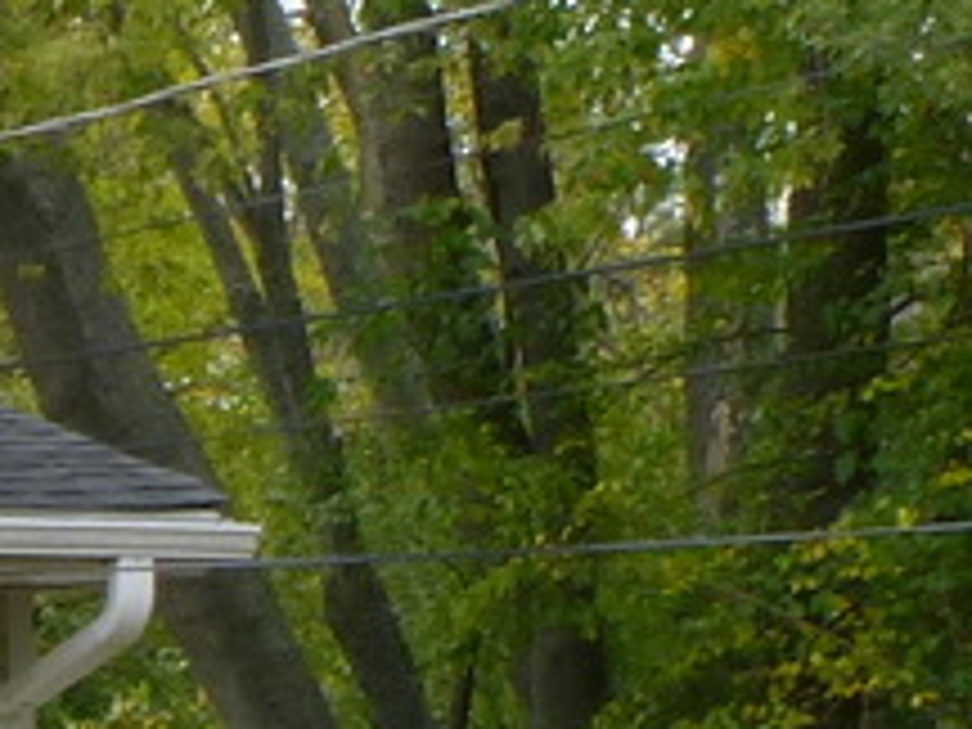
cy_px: 864
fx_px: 4689
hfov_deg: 9.9
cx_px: -1584
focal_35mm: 167
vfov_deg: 8.8
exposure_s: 1/100
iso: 100
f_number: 3.9
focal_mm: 4.5
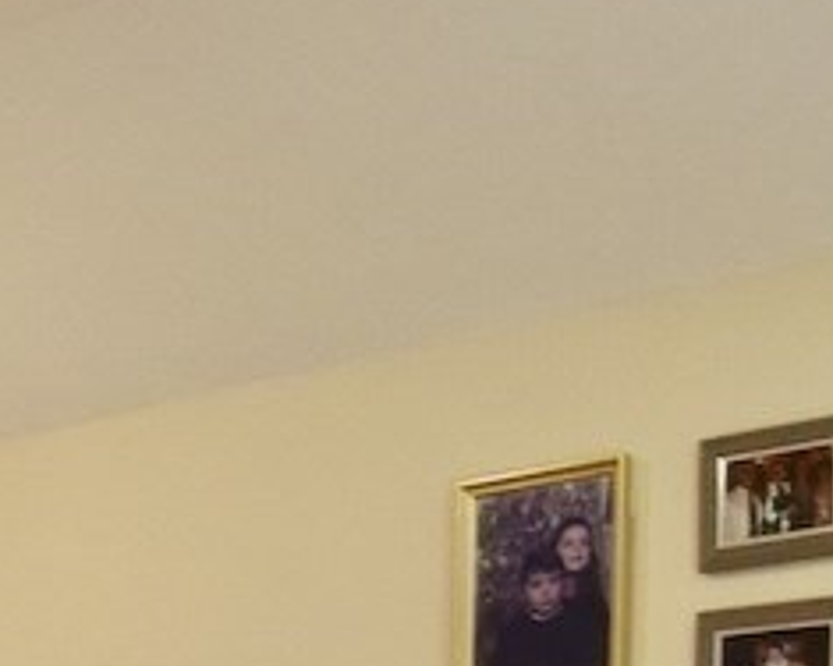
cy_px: 971
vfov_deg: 12.8
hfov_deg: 14.7
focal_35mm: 115
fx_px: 2835
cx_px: -656
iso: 320
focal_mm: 10
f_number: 6.3
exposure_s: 1/20
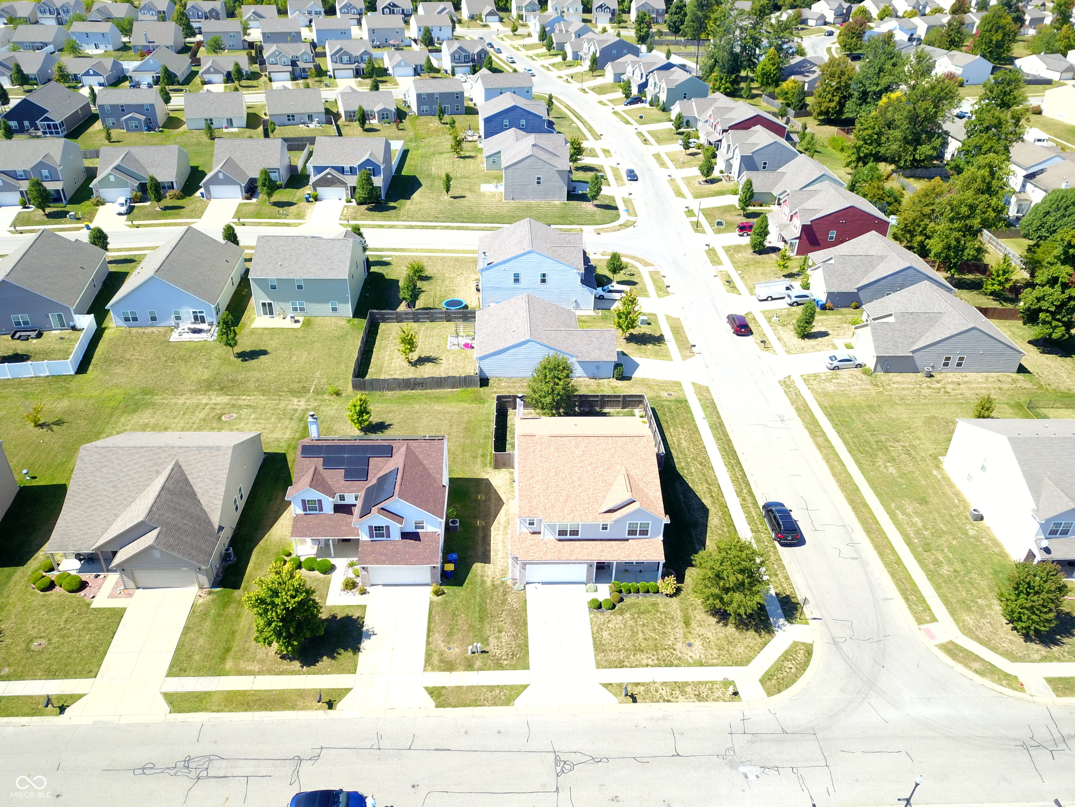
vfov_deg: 53.1
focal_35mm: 26
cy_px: 404
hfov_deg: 67.3
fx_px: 807
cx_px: 538
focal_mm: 4.73
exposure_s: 1/500
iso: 100
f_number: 2.2
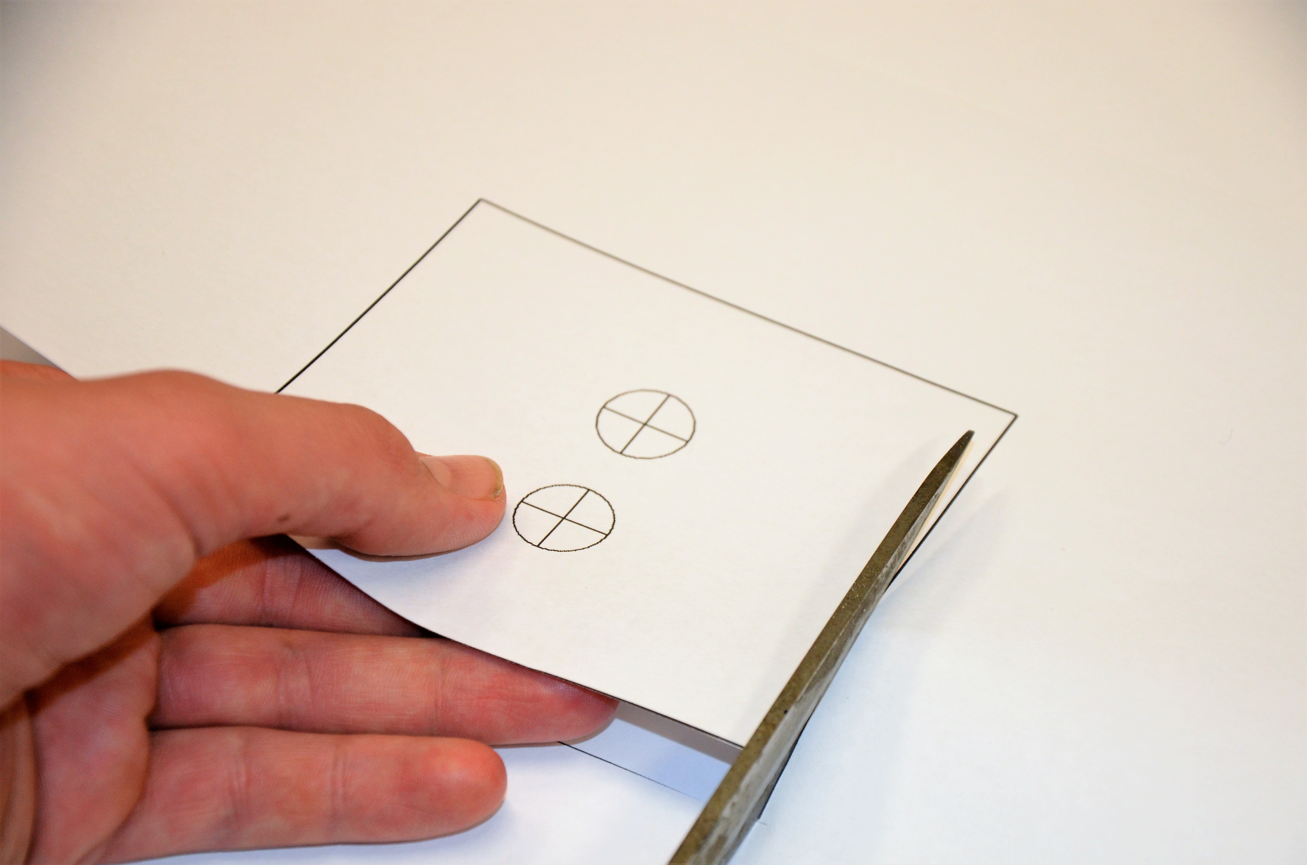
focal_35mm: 112
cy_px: 432
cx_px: 654
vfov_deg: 12.1
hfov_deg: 18.2
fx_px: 4076
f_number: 5.3
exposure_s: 1/80
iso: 1000
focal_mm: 75
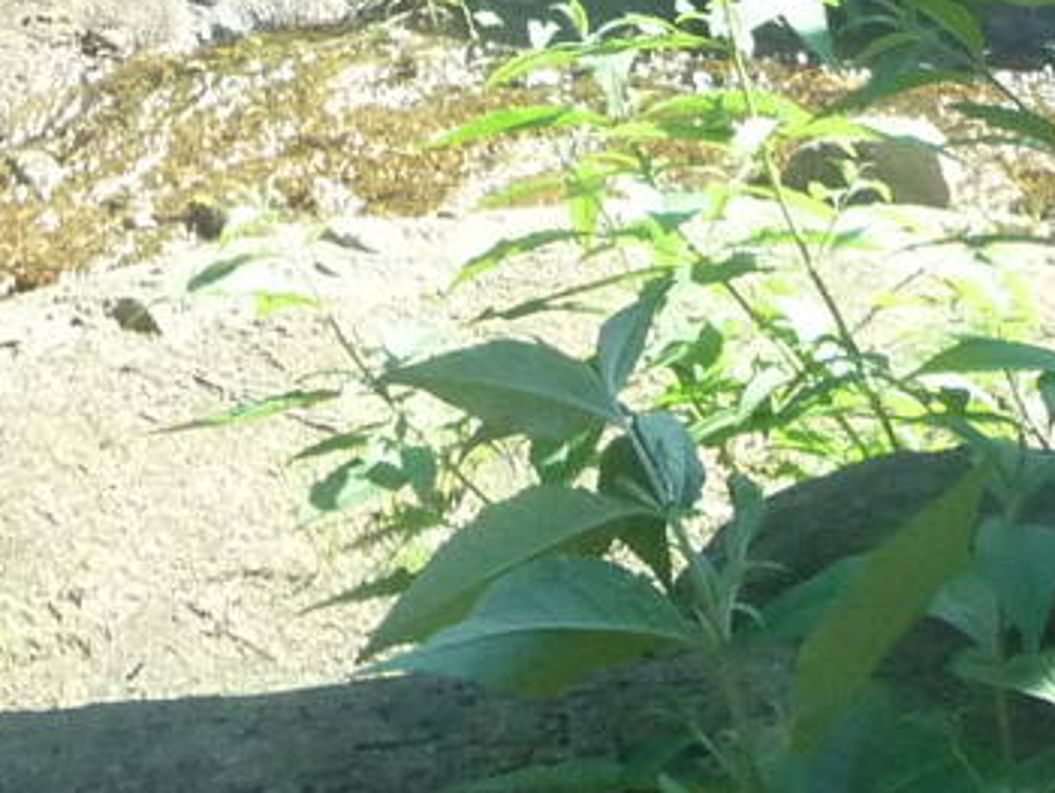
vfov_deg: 10.9
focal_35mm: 128
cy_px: -621
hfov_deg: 15.0
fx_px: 3904
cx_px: -118
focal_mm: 4.7
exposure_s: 1/500
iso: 400
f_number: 3.3
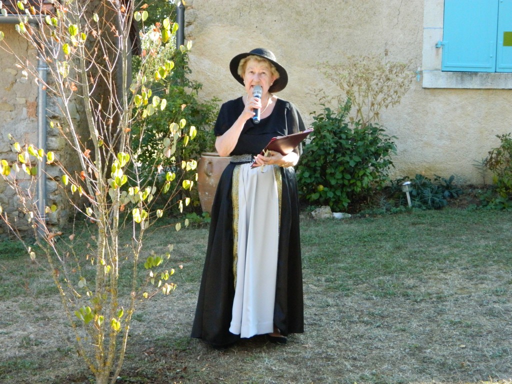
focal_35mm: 70
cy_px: 192
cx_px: 256
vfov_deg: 21.0
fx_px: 1035
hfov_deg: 27.8
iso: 400
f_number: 4
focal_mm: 12.6
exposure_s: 1/400
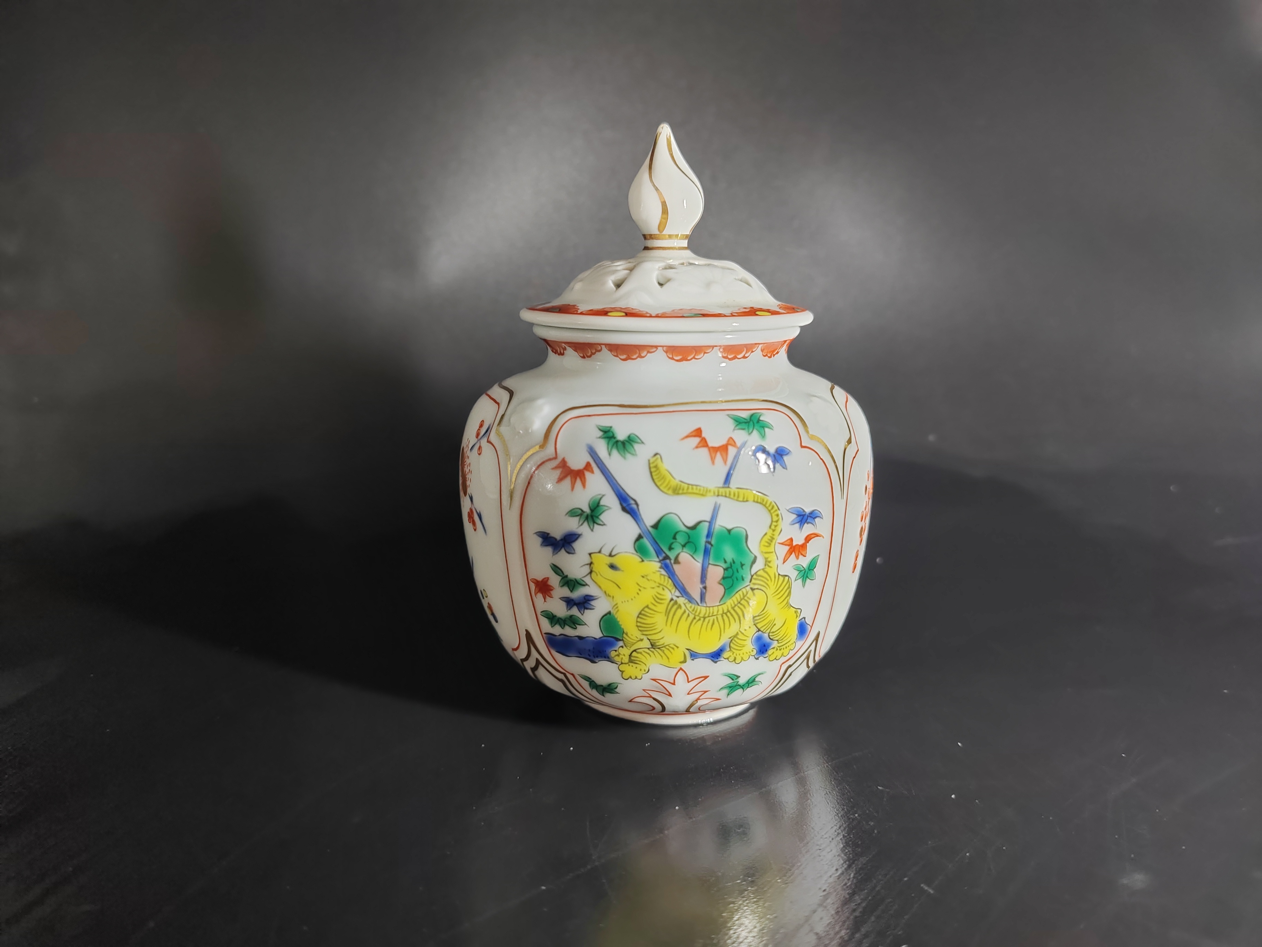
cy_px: 474
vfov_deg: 51.4
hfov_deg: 65.3
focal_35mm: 27
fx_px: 984
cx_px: 631
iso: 1600
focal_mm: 6.14
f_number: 1.8
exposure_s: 1/50
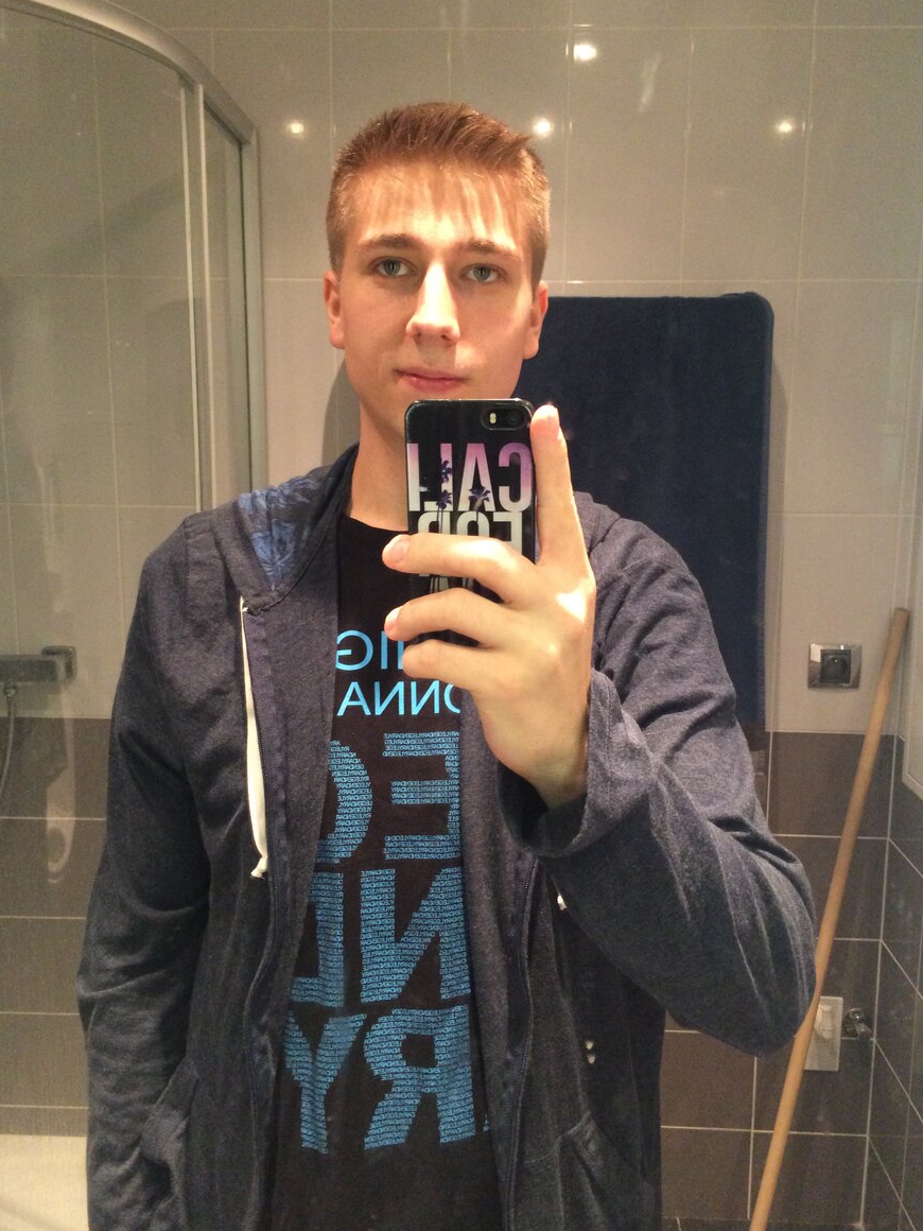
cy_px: 597
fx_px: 1067
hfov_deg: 46.8
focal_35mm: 30
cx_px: 464
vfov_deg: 60.0
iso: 320
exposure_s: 1/33
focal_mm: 4.15
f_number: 2.2
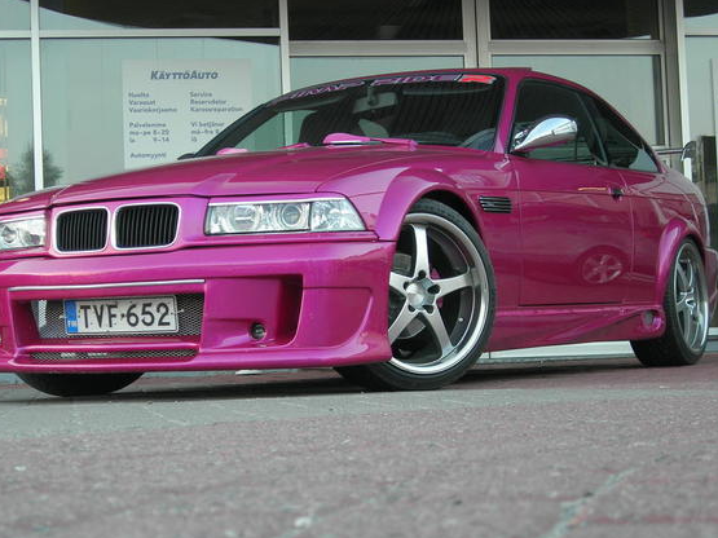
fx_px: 1721
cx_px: 339
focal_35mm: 83
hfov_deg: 23.6
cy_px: 307
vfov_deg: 17.8
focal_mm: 14.9
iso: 64
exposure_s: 1/9
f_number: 3.7
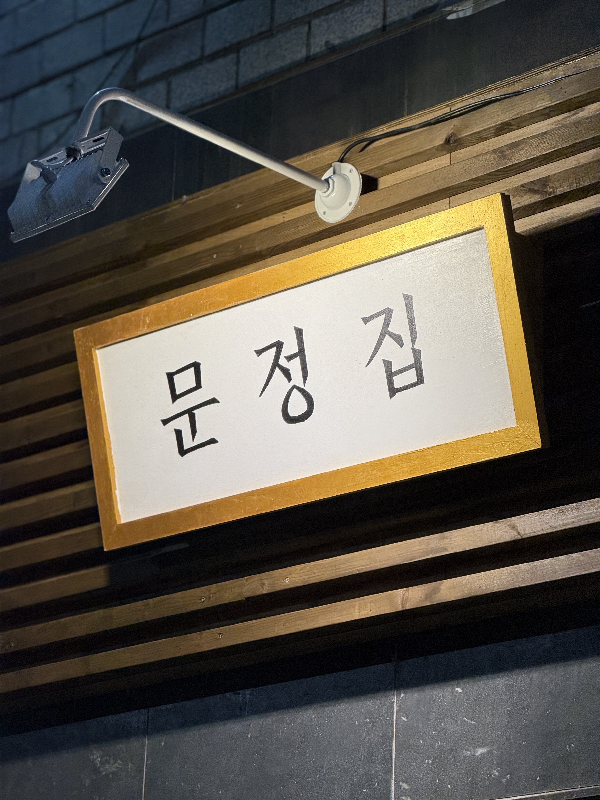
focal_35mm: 120
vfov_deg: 16.4
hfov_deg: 12.3
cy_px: 400
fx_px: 2773
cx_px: 300
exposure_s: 1/120
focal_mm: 15.66
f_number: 2.8
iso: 100
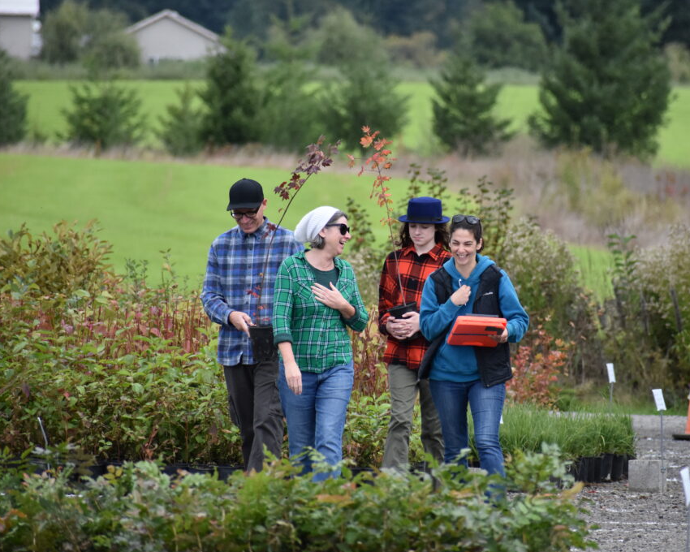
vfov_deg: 3.0
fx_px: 10394
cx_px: 406
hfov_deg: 3.8
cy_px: 276
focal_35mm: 509
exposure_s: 1/1250
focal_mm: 300
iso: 800
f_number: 6.3
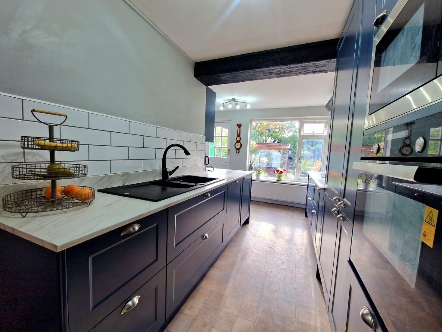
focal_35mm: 13
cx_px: 221
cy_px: 166
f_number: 2.2
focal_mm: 2.2
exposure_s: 1/50
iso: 64
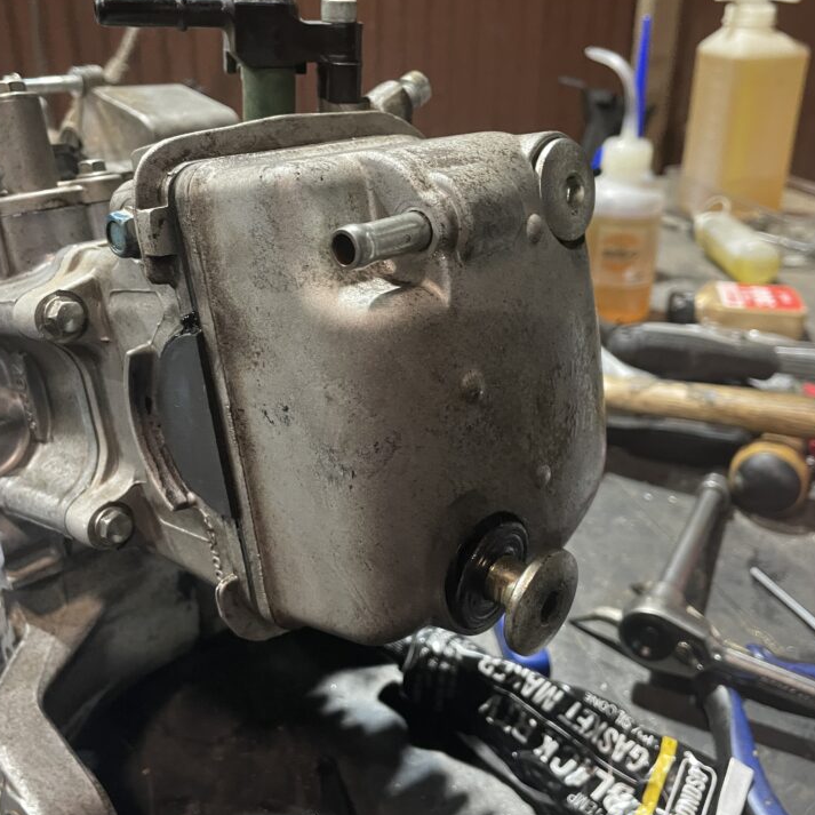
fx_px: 879
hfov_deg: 49.7
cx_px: 393
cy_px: 389
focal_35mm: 33
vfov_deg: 49.7
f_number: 1.6
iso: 320
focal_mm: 4.2
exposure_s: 1/50
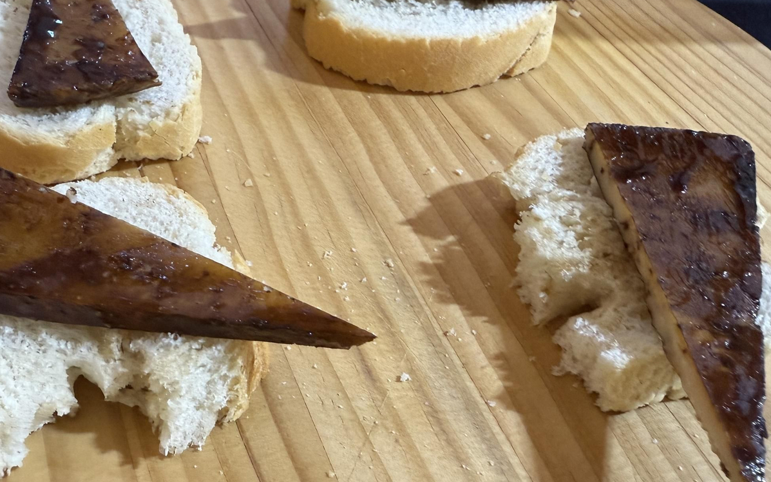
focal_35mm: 34
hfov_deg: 56.4
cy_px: 209
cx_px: 325
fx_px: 714
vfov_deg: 37.2
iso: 200
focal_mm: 2.22
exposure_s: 1/50
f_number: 2.2
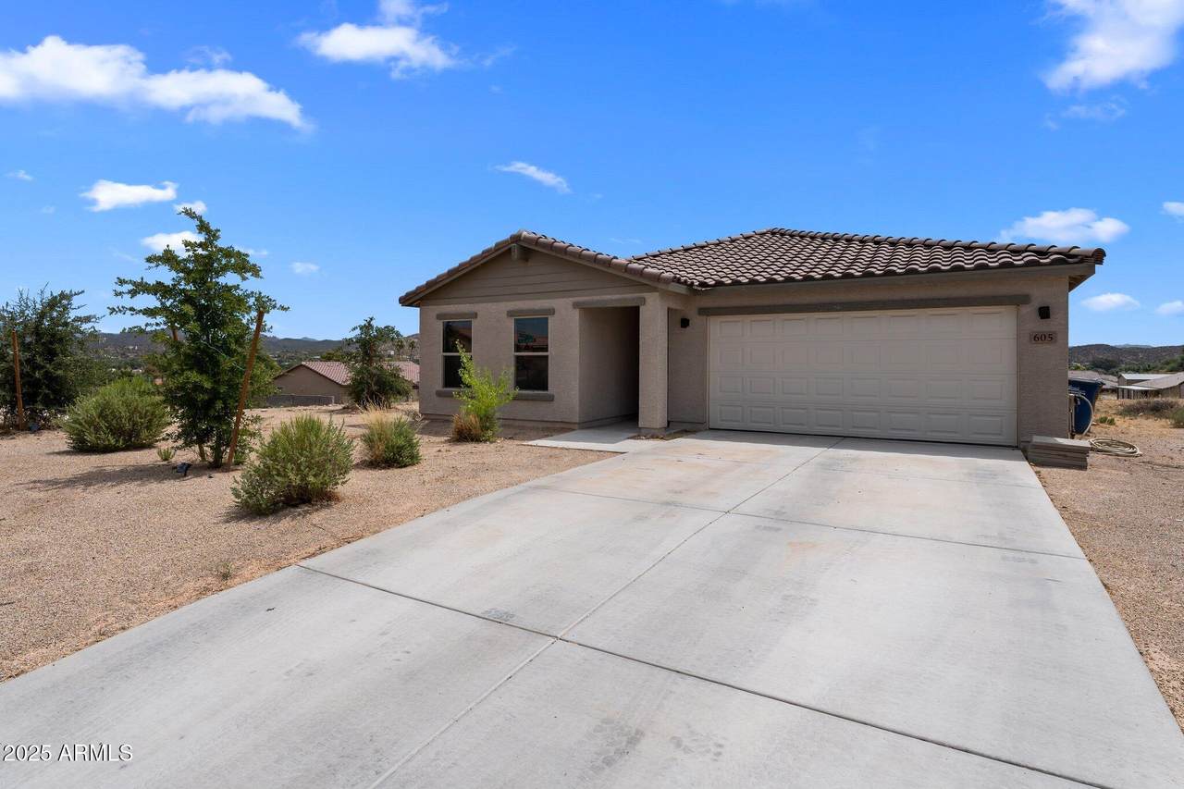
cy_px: 394
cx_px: 592
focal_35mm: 18
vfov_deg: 66.2
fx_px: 605
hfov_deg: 88.8
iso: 400
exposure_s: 1/3200
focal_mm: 18.4
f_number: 8
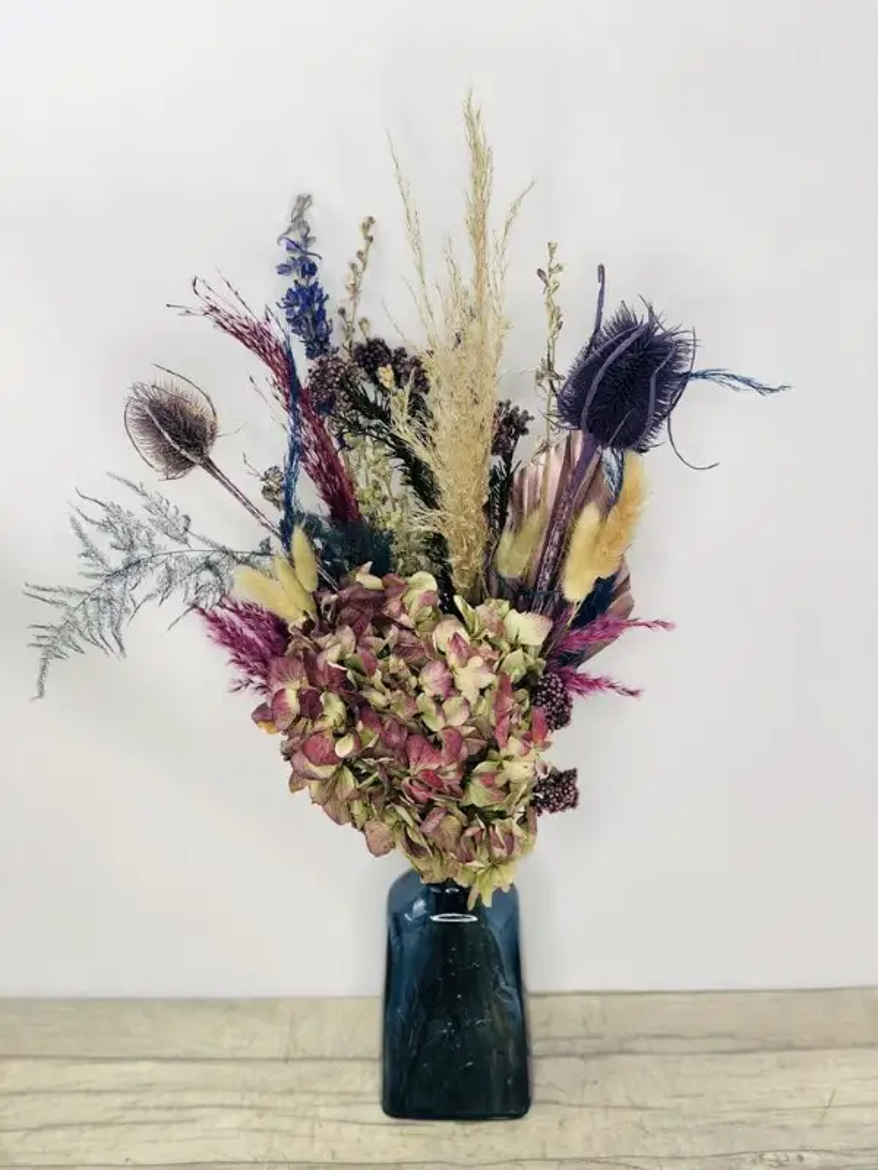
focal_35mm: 52
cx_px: 439
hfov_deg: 28.0
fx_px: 1759
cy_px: 585
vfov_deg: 36.8
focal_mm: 6
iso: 20
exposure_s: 1/50
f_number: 2.4
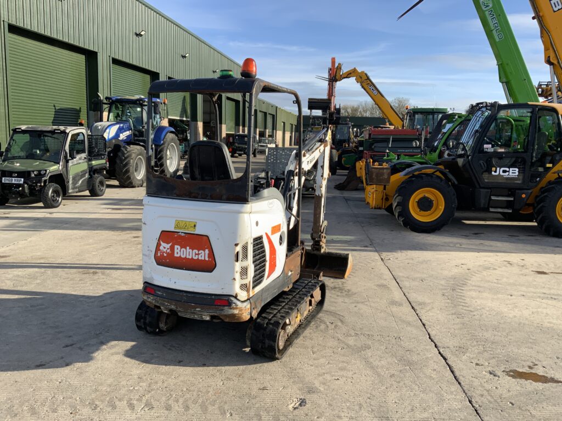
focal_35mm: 29
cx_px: 281
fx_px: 471
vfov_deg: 48.2
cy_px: 210
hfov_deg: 61.7
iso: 16
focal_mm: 3
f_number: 1.8
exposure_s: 1/1121
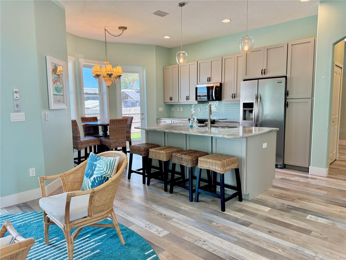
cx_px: 173
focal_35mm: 24
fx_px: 240
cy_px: 130
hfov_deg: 71.6
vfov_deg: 56.8
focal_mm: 6.76
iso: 200
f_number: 1.78
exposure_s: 1/222
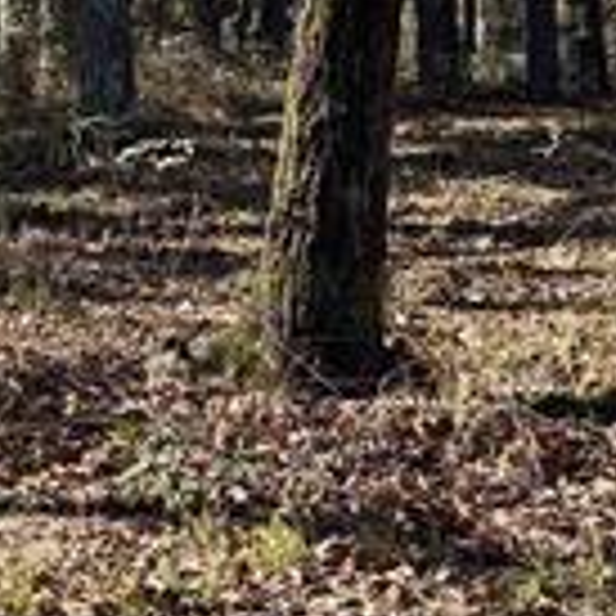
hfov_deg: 12.9
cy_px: 238
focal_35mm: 129
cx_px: -292
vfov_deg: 13.5
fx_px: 2597
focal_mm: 5.96
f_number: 1.6
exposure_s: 1/988
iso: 50
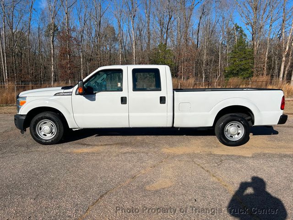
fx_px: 220
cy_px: 110
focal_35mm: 26
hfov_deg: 67.3
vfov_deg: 53.1
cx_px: 146
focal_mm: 5.7
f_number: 1.5
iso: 50
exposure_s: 1/8696
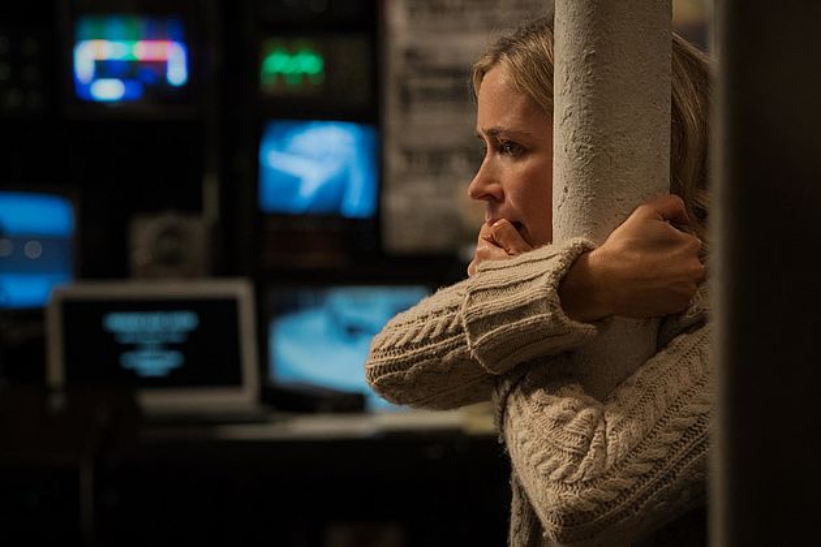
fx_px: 4515
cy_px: 274
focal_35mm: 198
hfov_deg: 10.4
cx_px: 410
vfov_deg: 6.9
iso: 6400
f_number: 7.1
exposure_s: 1/100
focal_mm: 198
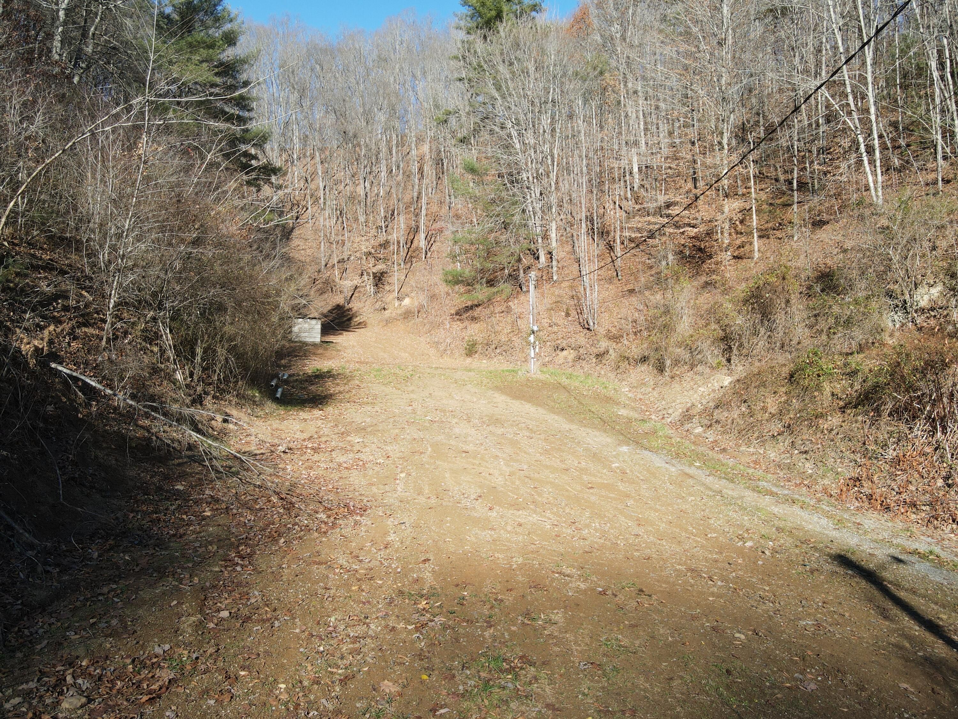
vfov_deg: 56.8
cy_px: 360
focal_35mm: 24
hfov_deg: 71.6
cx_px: 479
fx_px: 664
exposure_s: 1/320
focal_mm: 4.5
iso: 100
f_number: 2.8
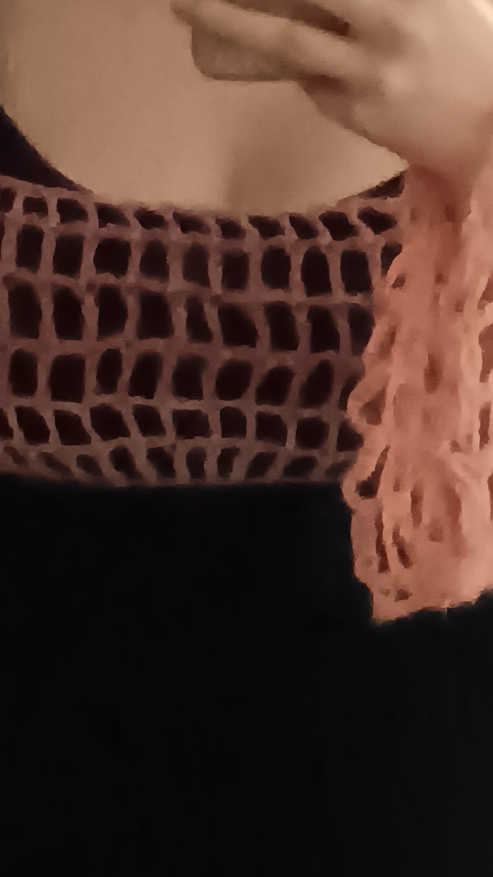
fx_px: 4414
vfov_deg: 11.3
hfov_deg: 6.4
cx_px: 92
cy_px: 544
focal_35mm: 190
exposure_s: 1/14.3
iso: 7816
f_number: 1.9
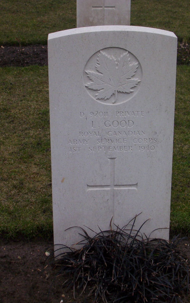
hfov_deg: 15.0
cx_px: 96
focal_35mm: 87
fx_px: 720
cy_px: 152
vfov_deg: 23.8
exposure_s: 1/385
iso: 100
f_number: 3.62
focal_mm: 10.76
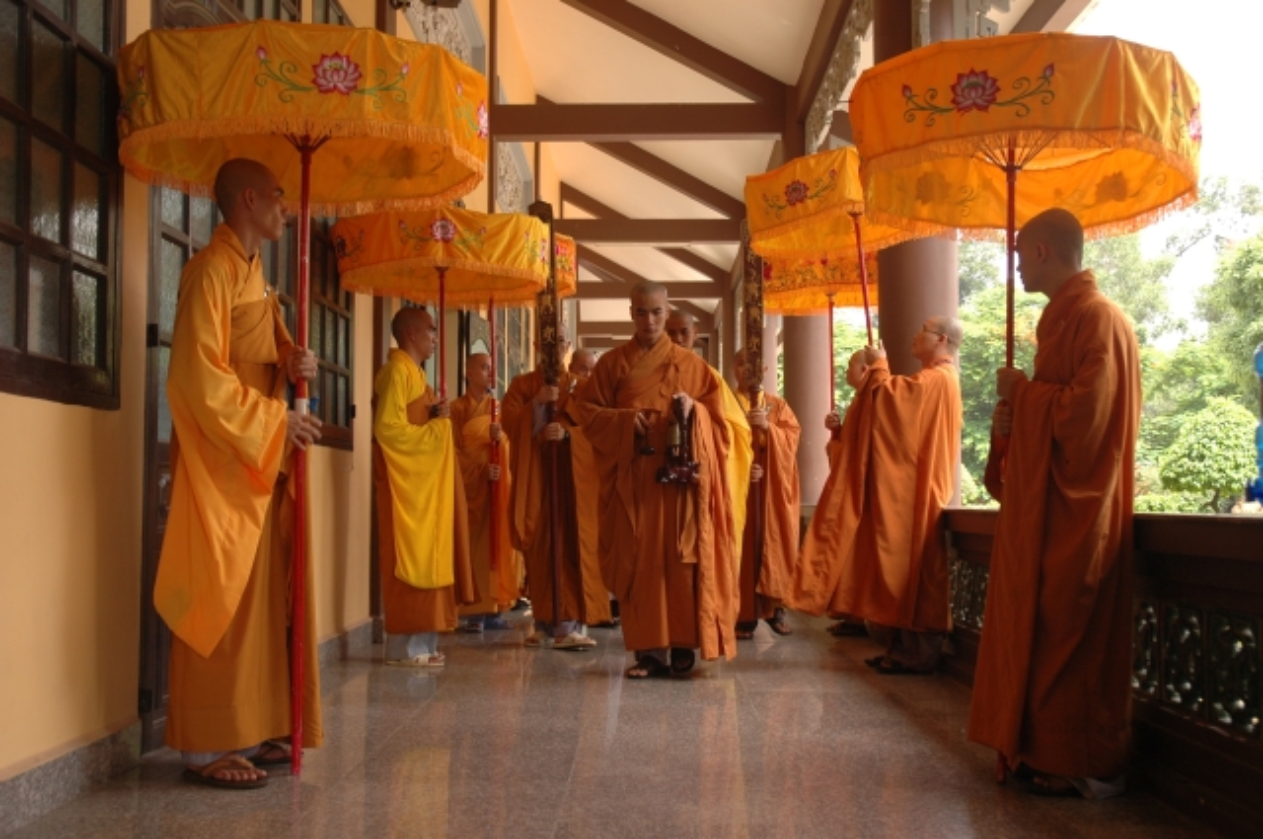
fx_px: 1314
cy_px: 420
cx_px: 632
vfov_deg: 35.4
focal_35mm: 38
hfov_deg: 51.3
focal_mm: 25
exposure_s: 1/125
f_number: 5.6
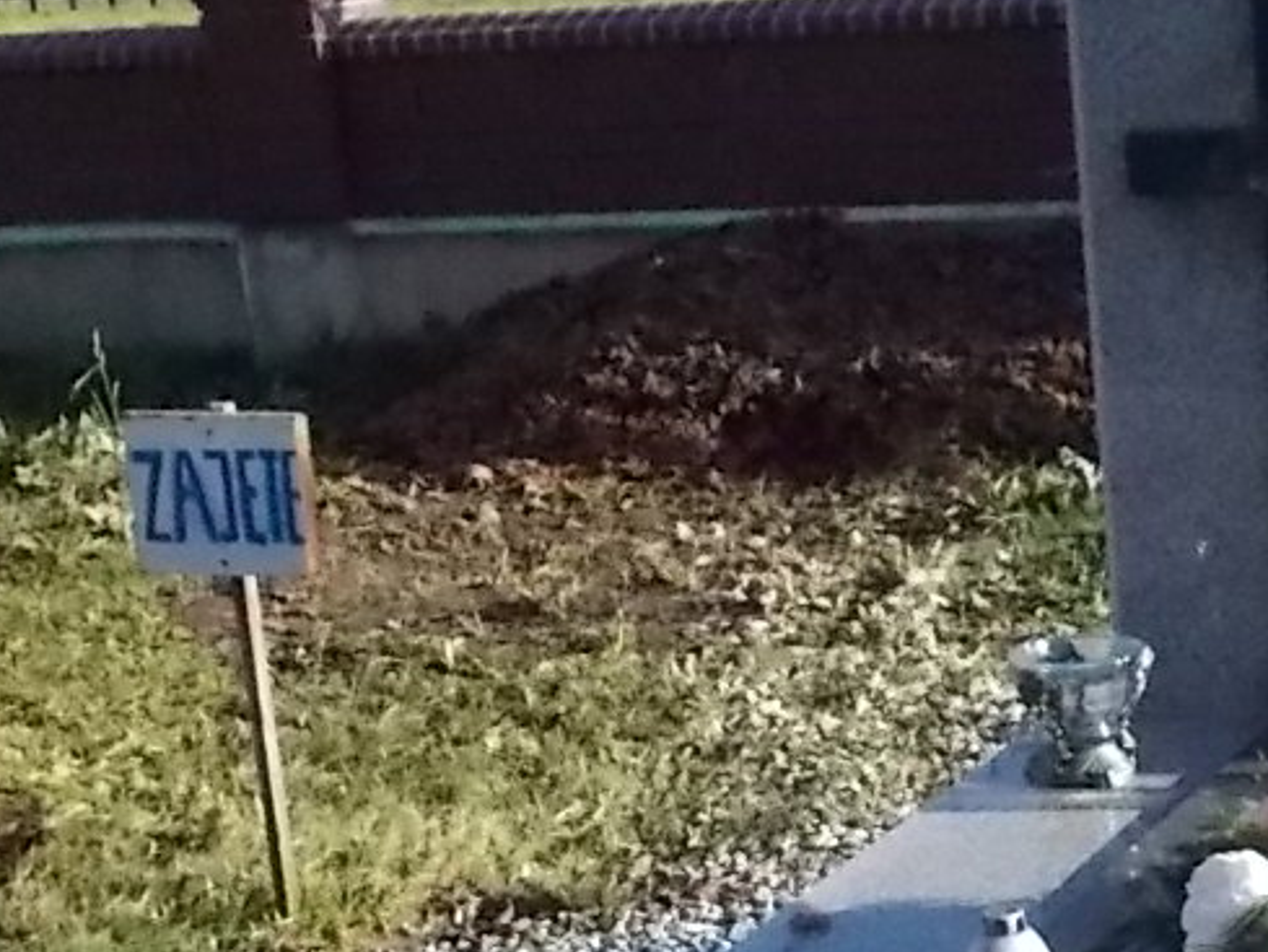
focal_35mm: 85
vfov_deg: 17.3
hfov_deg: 22.1
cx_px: 1291
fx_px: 3114
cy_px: 726
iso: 400
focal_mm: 4.6
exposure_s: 1/400
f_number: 8
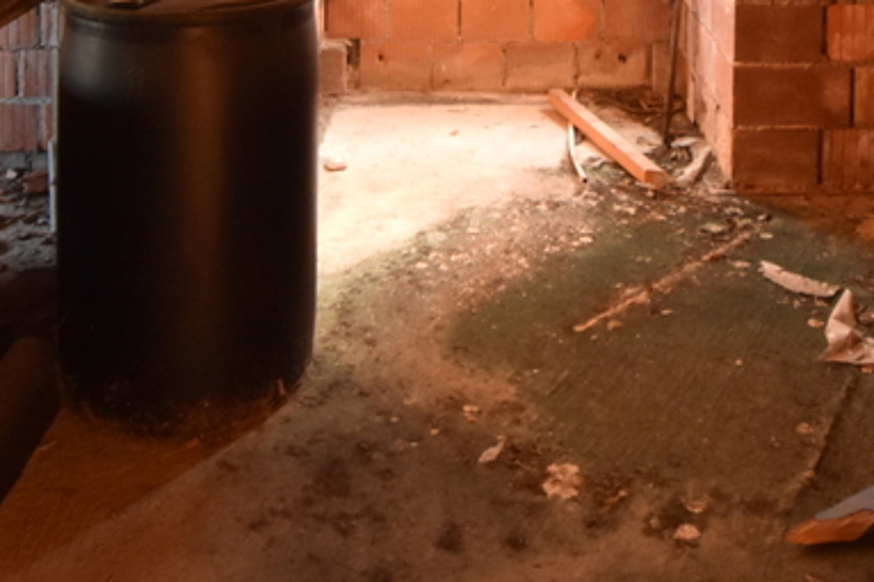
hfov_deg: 41.6
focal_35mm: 47
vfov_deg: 24.4
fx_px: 1141
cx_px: 555
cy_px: -203
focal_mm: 10
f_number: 4.5
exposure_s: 1/30
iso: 1000
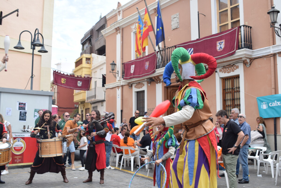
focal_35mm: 39
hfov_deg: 49.6
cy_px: 94
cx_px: 140
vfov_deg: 34.2
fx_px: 304
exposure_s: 1/160
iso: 100
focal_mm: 26
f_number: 7.1
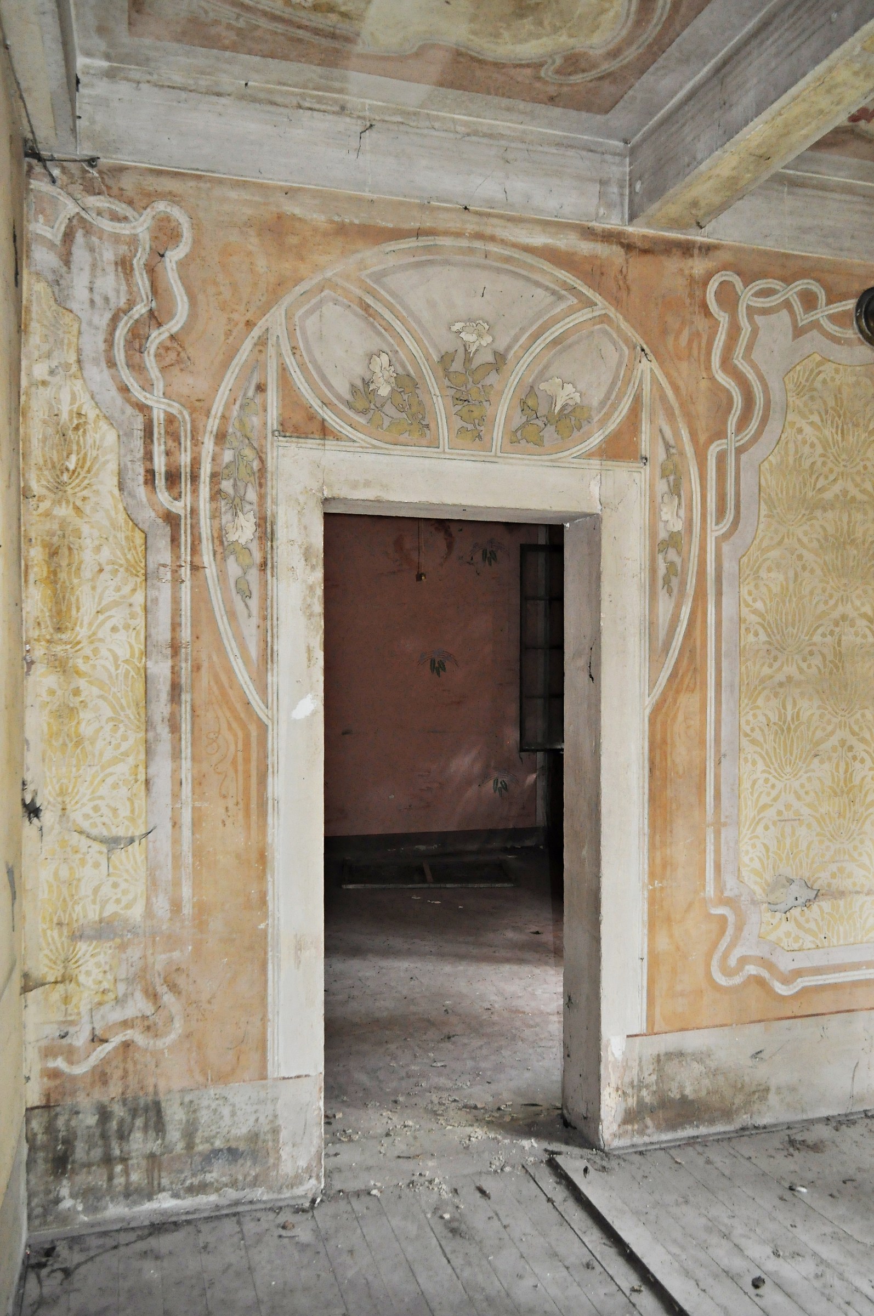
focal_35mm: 30
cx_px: 437
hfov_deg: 43.5
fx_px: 1095
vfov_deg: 62.0
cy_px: 658
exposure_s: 1/60
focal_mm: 20
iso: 800
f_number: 3.8
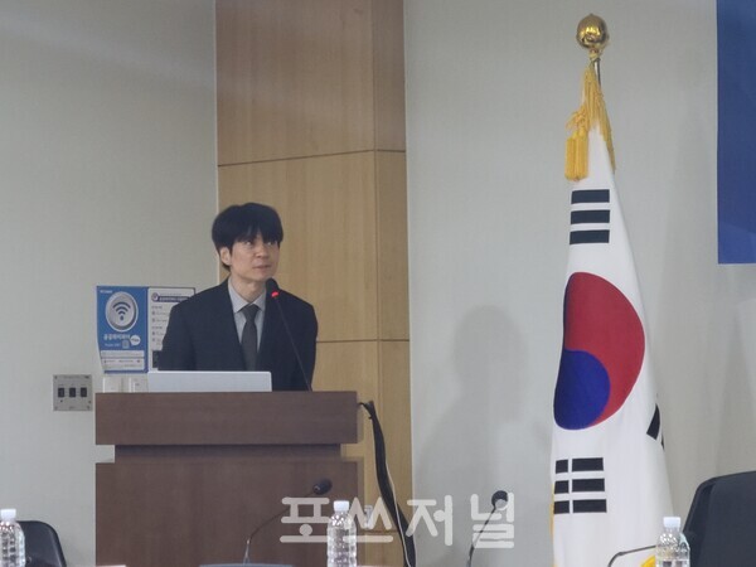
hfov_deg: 63.4
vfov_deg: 49.7
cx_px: 378
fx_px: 612
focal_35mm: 28
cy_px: 284
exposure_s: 1/60
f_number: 2
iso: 320
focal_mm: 5.9
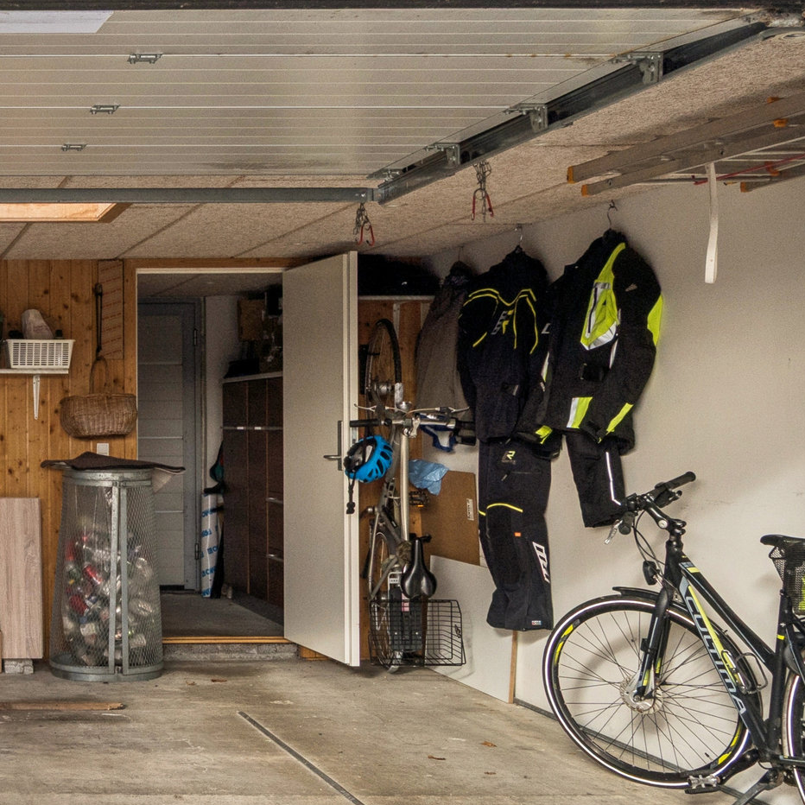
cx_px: -114
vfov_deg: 31.9
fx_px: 1404
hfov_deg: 28.6
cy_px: 490
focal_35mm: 53
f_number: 8
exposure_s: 1/60
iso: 200
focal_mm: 13
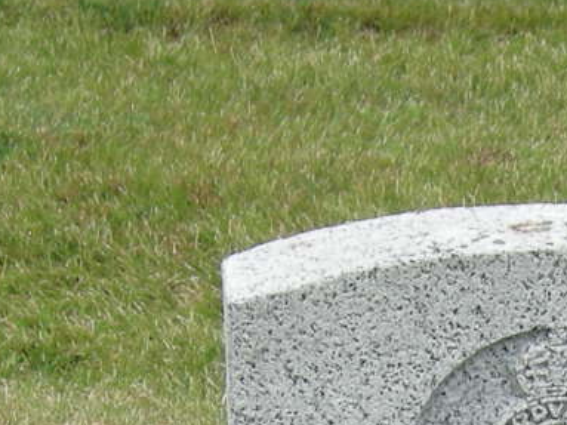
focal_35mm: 262
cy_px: 800
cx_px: 623
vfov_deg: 5.6
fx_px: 4290
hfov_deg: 7.5
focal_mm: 7.9
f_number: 3.2
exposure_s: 1/273
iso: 50
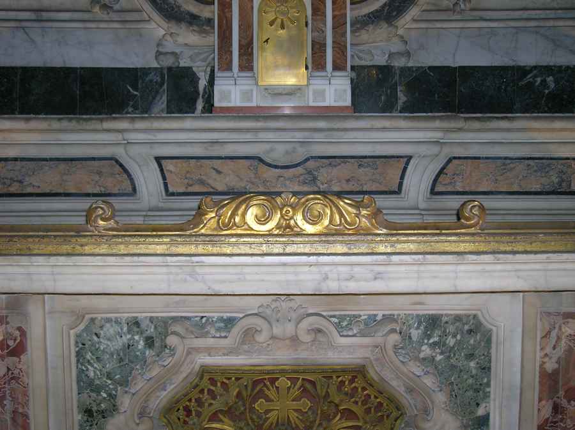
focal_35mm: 38
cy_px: 215
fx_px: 631
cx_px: 288
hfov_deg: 49.0
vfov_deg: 37.7
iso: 50
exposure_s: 1/60.1
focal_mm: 6.4
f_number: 3
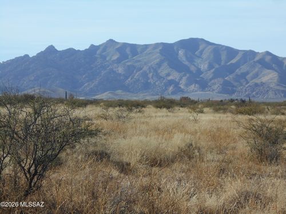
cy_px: 107
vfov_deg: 13.2
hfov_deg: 17.6
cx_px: 143
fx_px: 925
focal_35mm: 112
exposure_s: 1/500
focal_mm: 20.1
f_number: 6
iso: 80
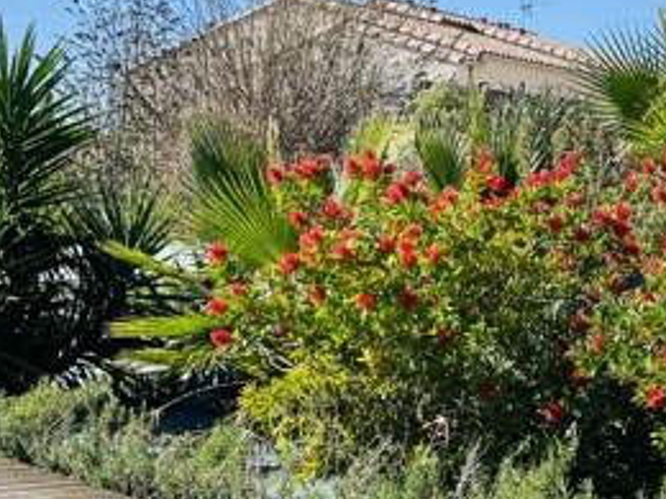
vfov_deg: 18.4
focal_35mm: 80
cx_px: 602
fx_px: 1539
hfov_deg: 23.7
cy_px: 202
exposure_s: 1/3135
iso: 50
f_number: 1.6
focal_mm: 5.1
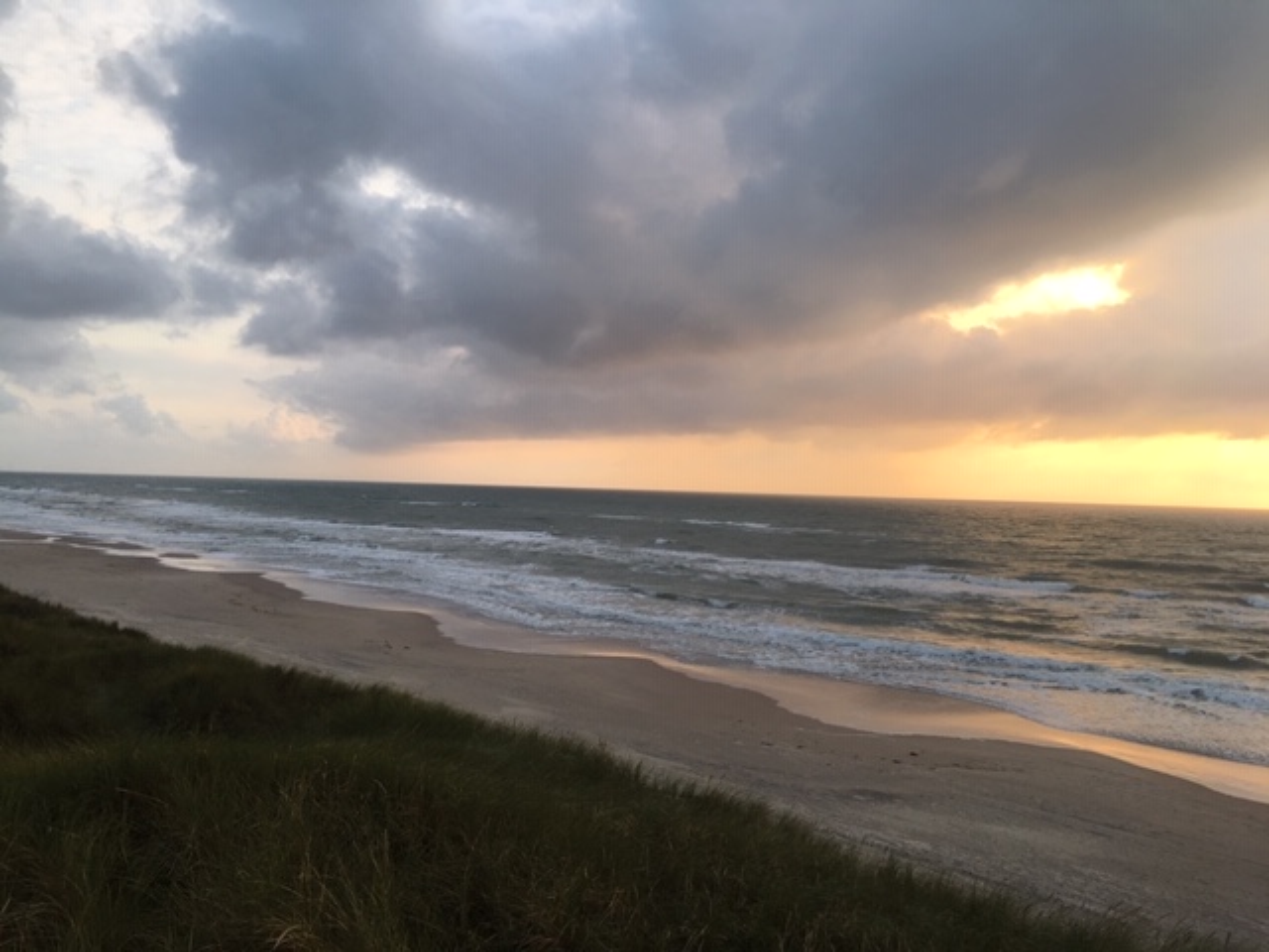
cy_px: 476
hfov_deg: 61.7
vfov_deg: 48.2
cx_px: 634
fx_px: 1063
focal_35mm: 29
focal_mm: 4.15
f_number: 2.2
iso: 25
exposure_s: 1/202
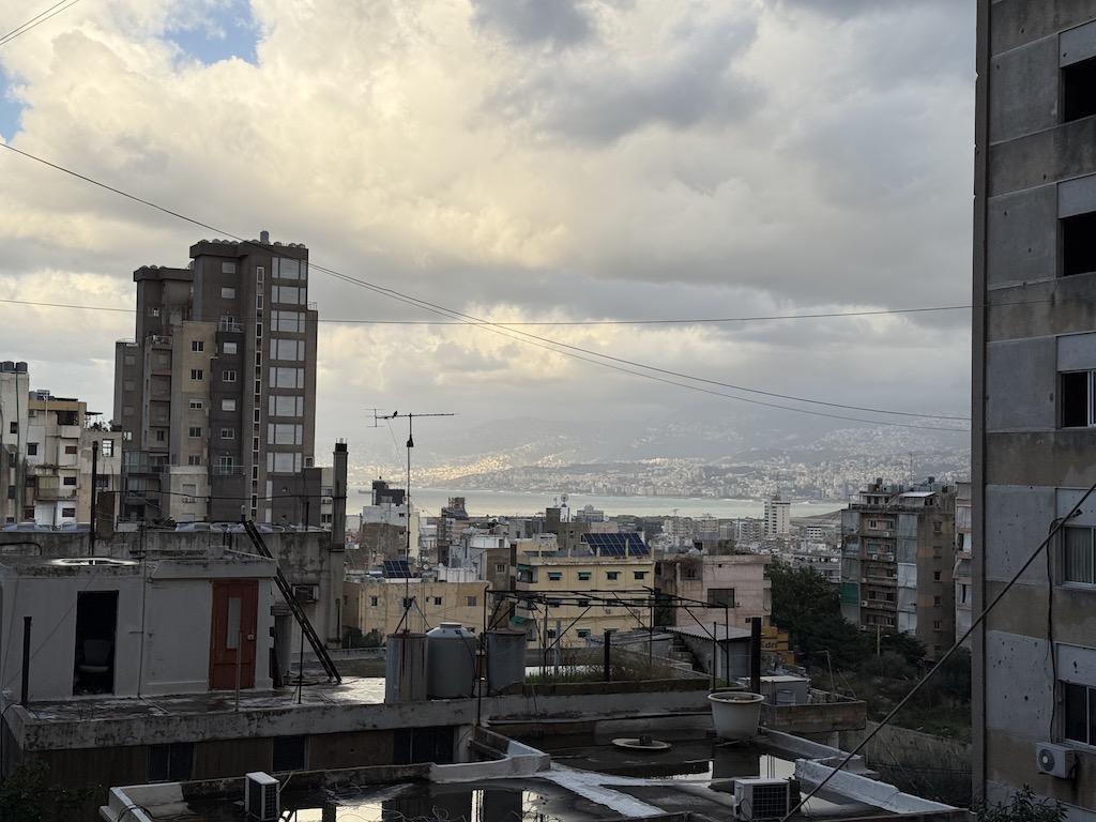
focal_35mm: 48
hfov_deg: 39.7
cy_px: 411
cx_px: 548
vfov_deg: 30.3
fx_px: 1520
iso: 64
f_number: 1.78
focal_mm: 6.76
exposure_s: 1/2342
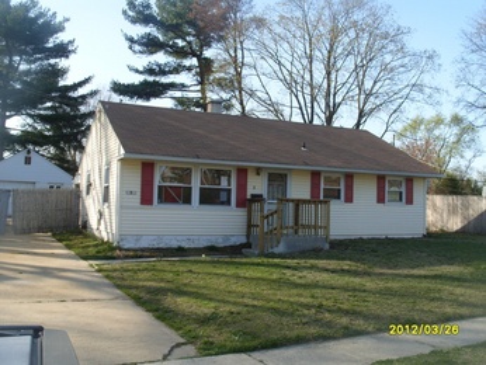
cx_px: 243
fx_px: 492
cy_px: 182
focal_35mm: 35
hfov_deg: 52.6
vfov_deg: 40.7
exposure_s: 1/250
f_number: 5.3
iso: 80
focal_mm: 7.8
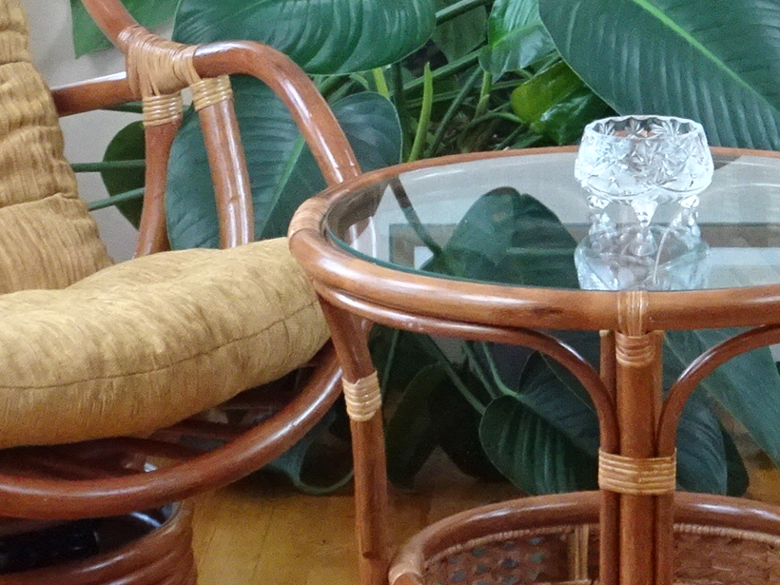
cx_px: 652
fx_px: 3988
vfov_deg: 8.4
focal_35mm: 177
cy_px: 88
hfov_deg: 11.1
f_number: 4.5
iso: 800
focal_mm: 9.52
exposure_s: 1/50
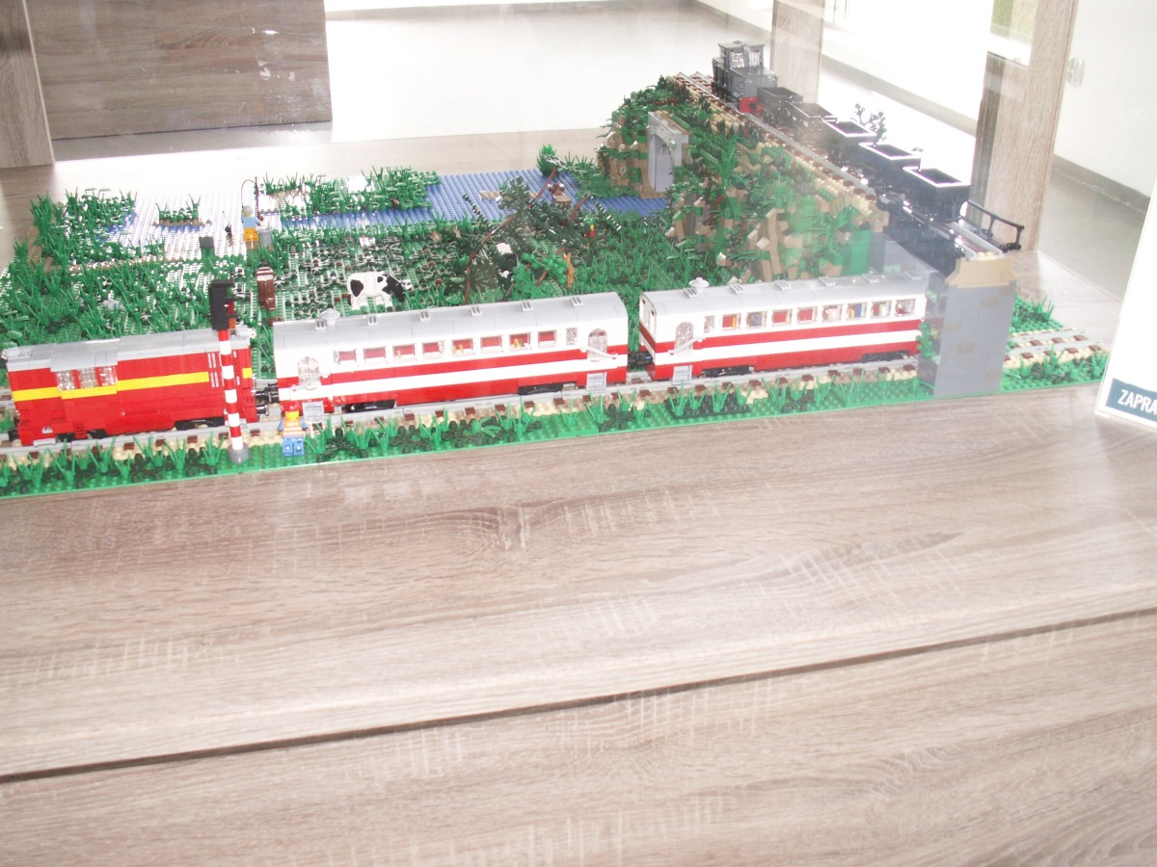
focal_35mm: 35
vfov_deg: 40.7
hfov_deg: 52.6
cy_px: 434
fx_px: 1170
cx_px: 578
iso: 80
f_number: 2.8
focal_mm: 5.86
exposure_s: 1/60
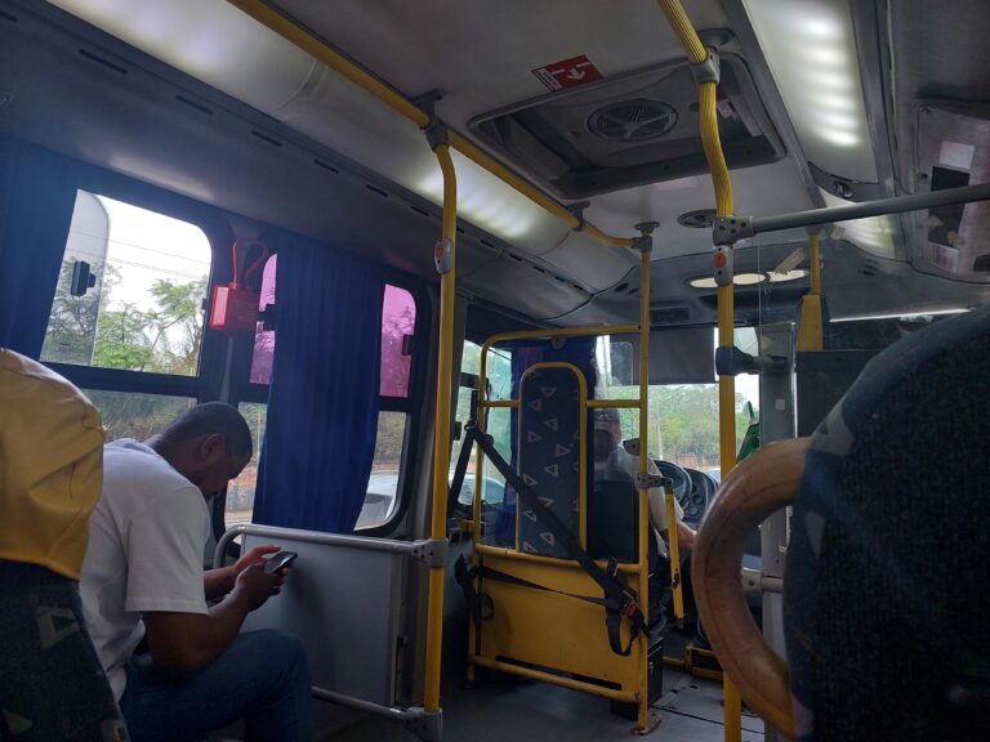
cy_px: 371
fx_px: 658
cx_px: 495
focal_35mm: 23
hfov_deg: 73.9
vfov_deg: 58.9
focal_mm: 5.06
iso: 64
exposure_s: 1/60
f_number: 1.8
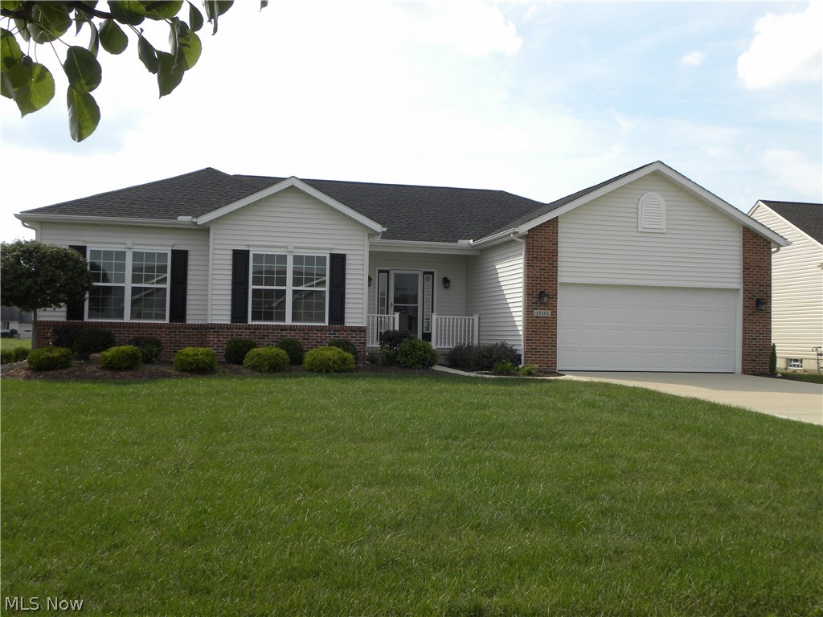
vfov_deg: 38.7
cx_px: 412
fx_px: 880
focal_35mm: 37
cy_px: 308
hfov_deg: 50.1
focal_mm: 6.6
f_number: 5.6
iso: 64
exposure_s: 1/262
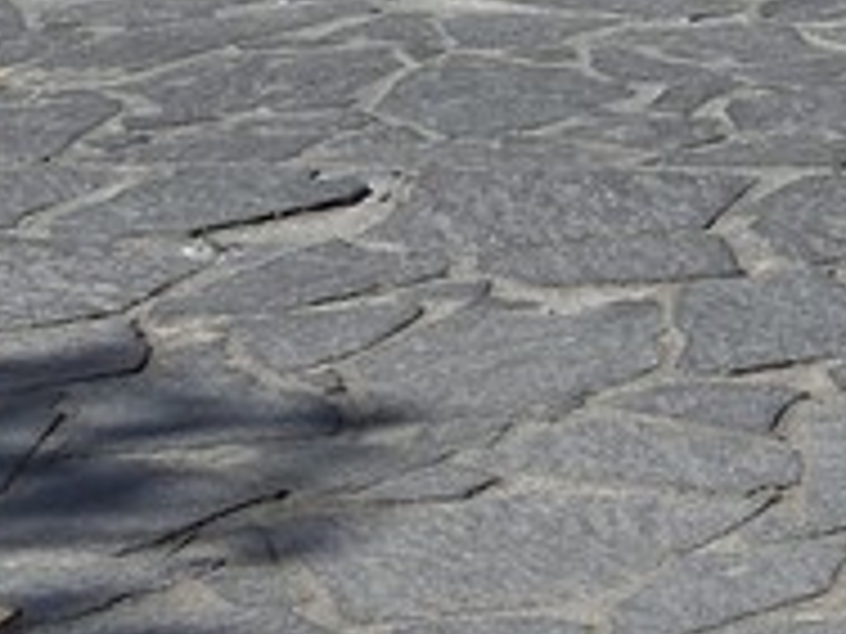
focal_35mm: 262
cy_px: -1709
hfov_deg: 6.5
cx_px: 2961
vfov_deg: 5.2
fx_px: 6403
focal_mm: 32
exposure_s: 1/200
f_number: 14
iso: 200
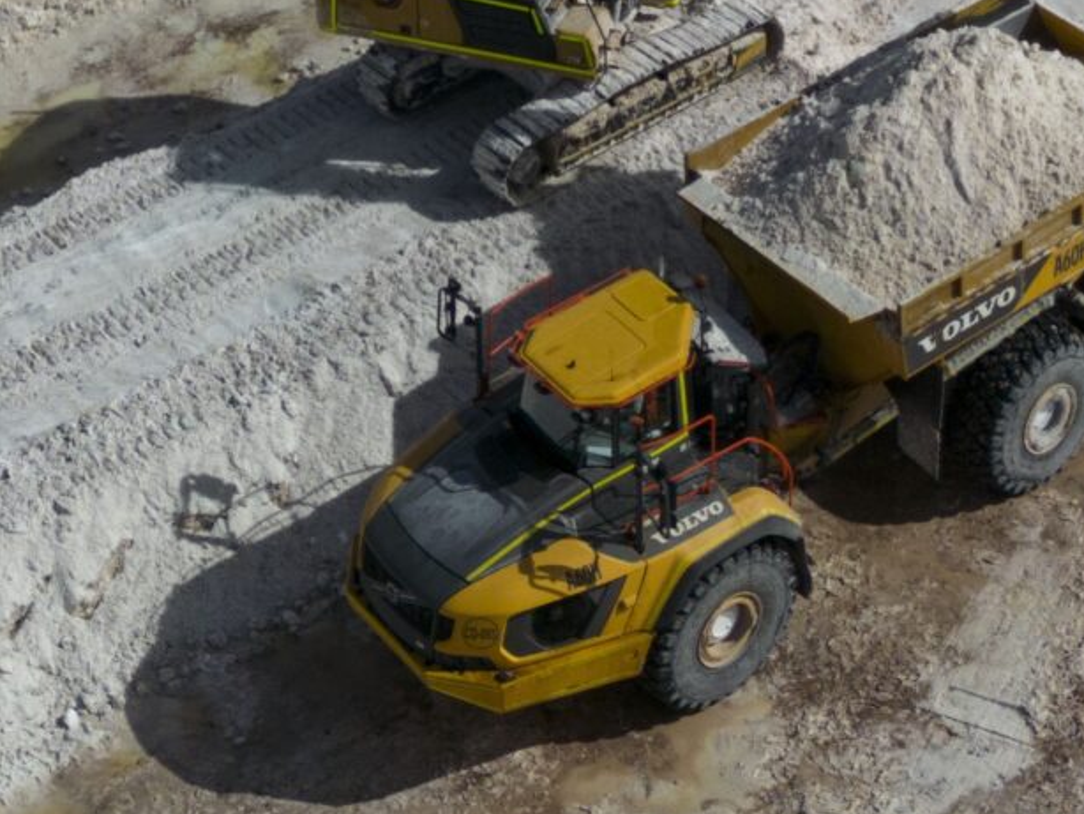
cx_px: 761
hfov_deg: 19.5
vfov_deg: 13.2
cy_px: -692
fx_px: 3133
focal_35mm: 100
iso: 110
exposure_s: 1/8000
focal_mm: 6.72
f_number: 1.7
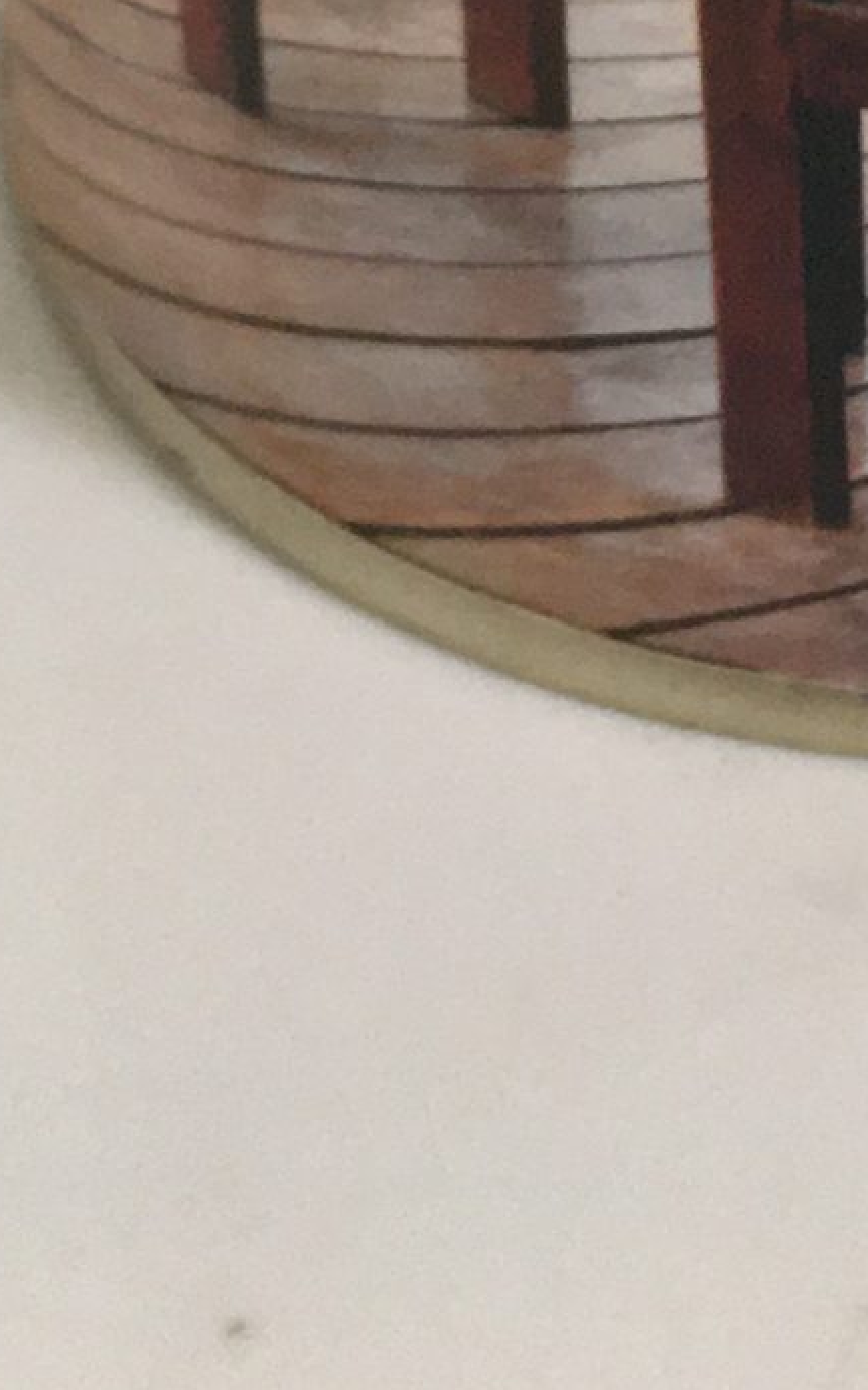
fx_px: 4317
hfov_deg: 11.3
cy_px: -1072
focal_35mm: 114
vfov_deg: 15.7
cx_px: 938
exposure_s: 1/20
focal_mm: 4.15
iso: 200
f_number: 2.2
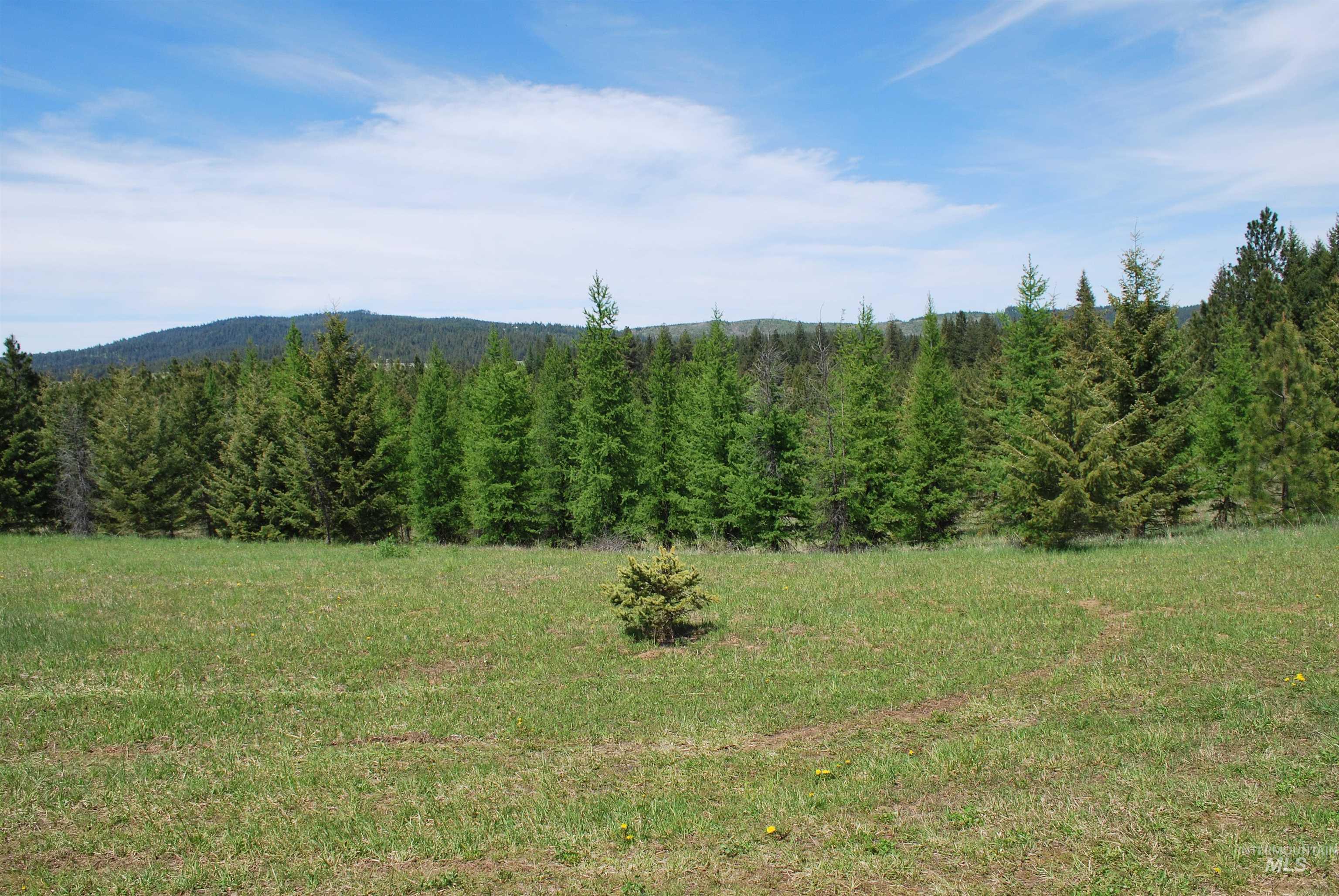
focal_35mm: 27
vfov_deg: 48.0
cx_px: 670
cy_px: 448
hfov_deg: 67.3
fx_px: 1005
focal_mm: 18
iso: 180
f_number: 10
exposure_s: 1/250
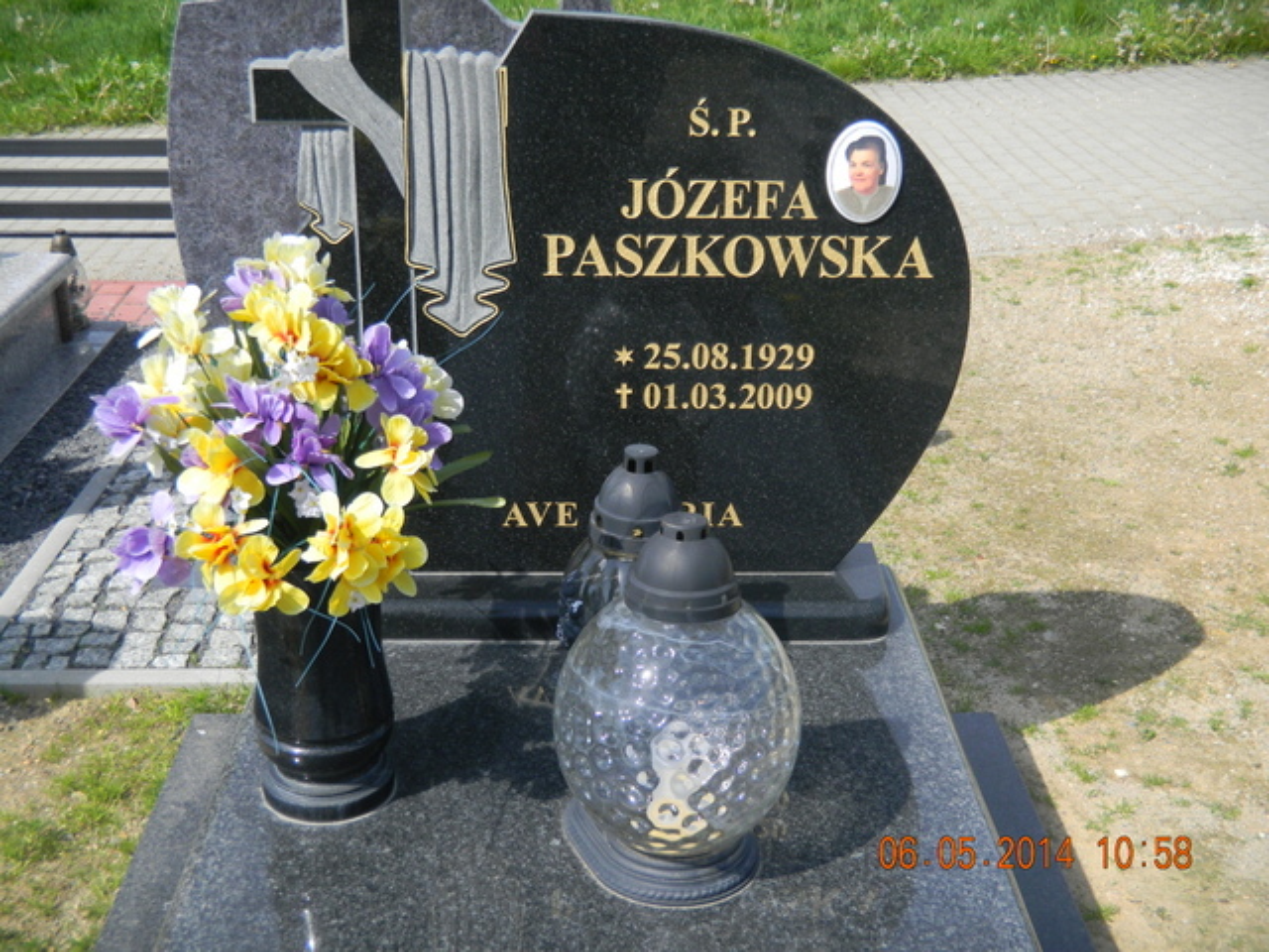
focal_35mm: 46
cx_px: 634
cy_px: 476
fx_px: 1686
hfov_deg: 41.2
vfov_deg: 31.5
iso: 80
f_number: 8.3
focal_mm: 8.3
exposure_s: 1/120
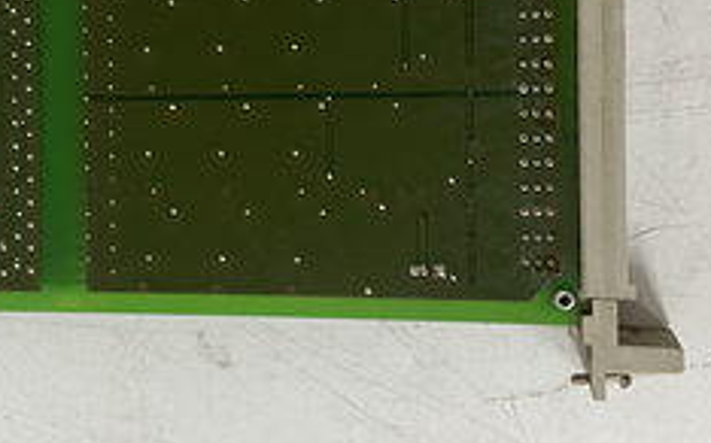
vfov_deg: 21.8
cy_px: 114
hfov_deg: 34.4
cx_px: 276
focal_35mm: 59
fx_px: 1143
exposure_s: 1/50
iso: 100
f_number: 1.8
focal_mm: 4.25
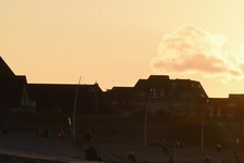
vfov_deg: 4.2
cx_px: 817
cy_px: 375
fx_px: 2169
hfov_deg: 5.8
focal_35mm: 320
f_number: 16
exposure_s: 1/200
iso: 200
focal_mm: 45
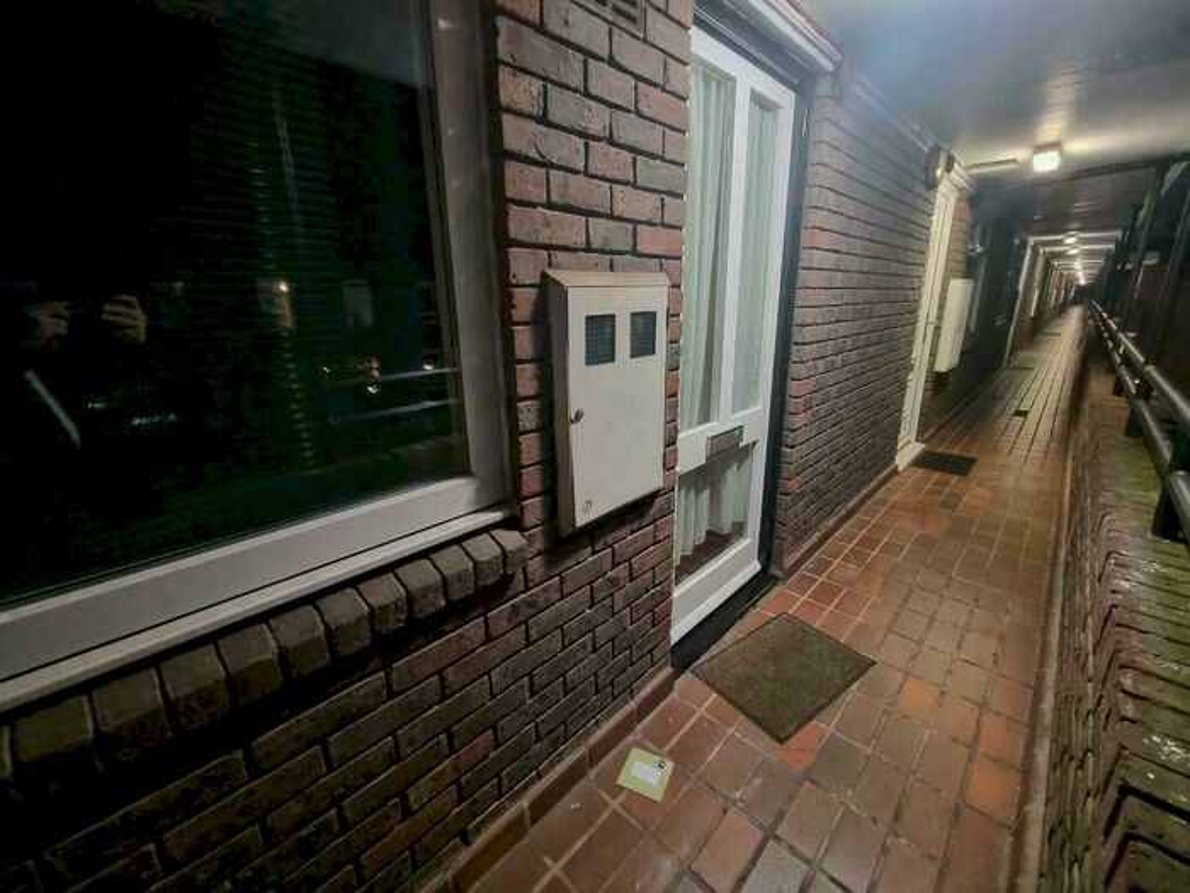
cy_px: 446
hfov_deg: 106.2
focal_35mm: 13
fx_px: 447
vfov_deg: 89.9
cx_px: 595
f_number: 2.2
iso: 800
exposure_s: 1/25
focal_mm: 2.2
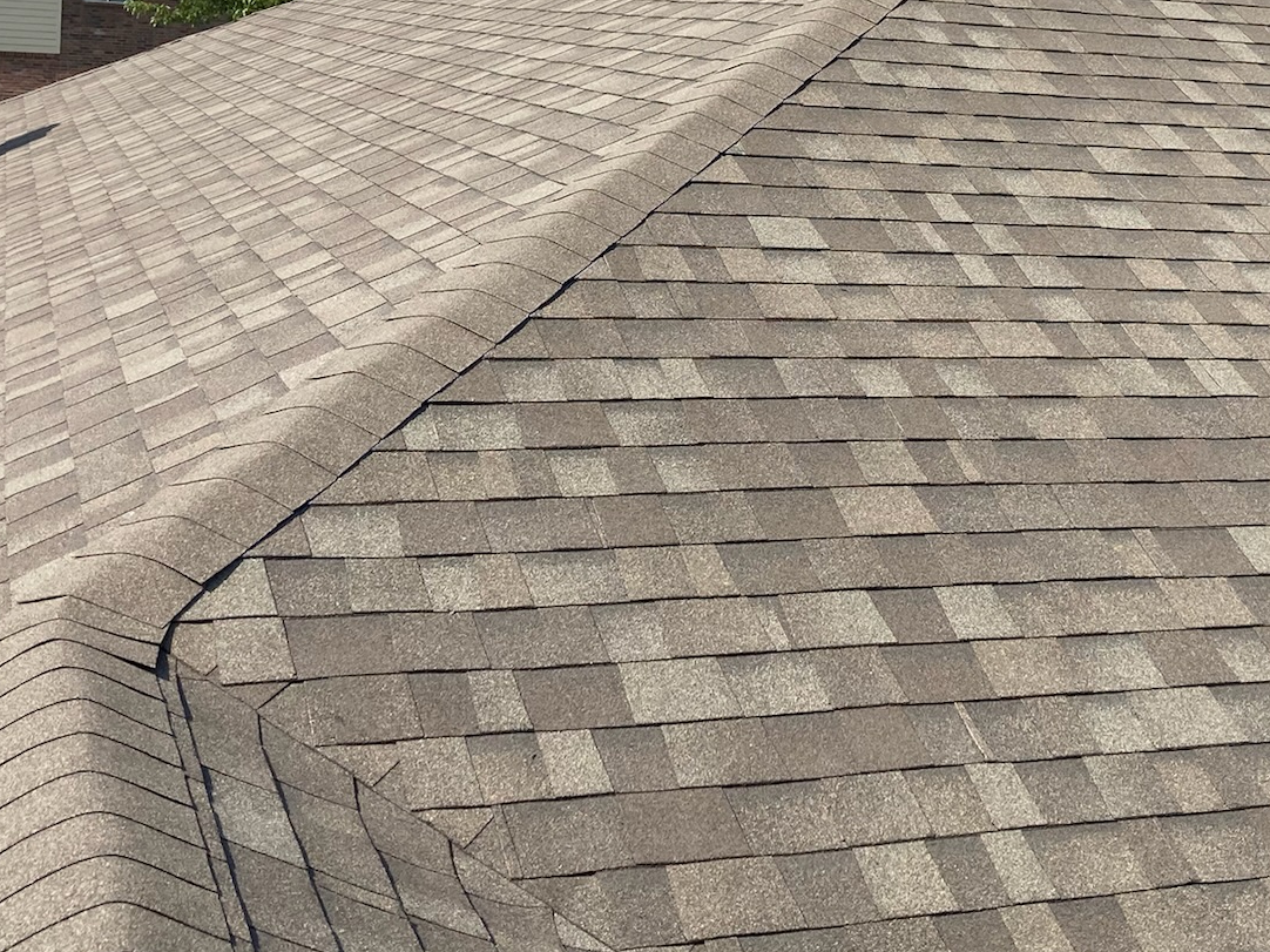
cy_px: 193
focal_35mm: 53
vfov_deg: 27.0
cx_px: 776
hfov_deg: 36.0
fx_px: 1944
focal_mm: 3.99
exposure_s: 1/2114
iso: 20
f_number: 1.8
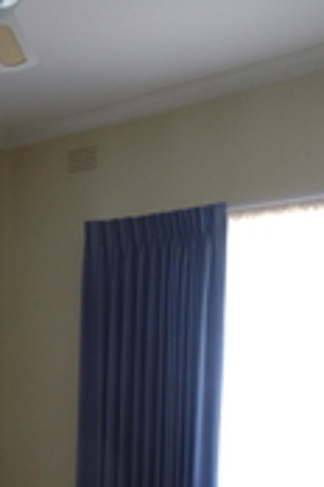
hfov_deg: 23.9
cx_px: 28
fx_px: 742
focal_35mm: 55
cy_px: 414
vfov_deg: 34.7
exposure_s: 1/30
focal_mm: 4.1
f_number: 2.8
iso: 240
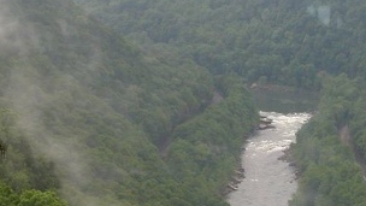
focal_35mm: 173
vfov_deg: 7.0
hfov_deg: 12.4
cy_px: 106
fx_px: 1679
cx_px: 294
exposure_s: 1/250
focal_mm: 15.7
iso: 100
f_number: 4.5
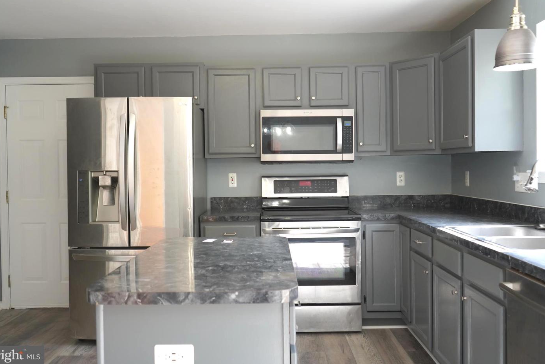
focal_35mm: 30
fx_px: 454
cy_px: 178
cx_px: 265
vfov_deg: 43.6
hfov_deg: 61.9
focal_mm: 29
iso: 640
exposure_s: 1/160
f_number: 4
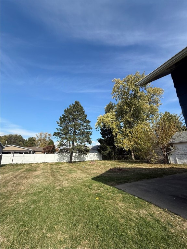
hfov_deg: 85.7
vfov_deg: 102.1
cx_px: 94
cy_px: 124
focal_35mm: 14
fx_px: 101
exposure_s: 1/1613
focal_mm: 2.22
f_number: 2.2
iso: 50
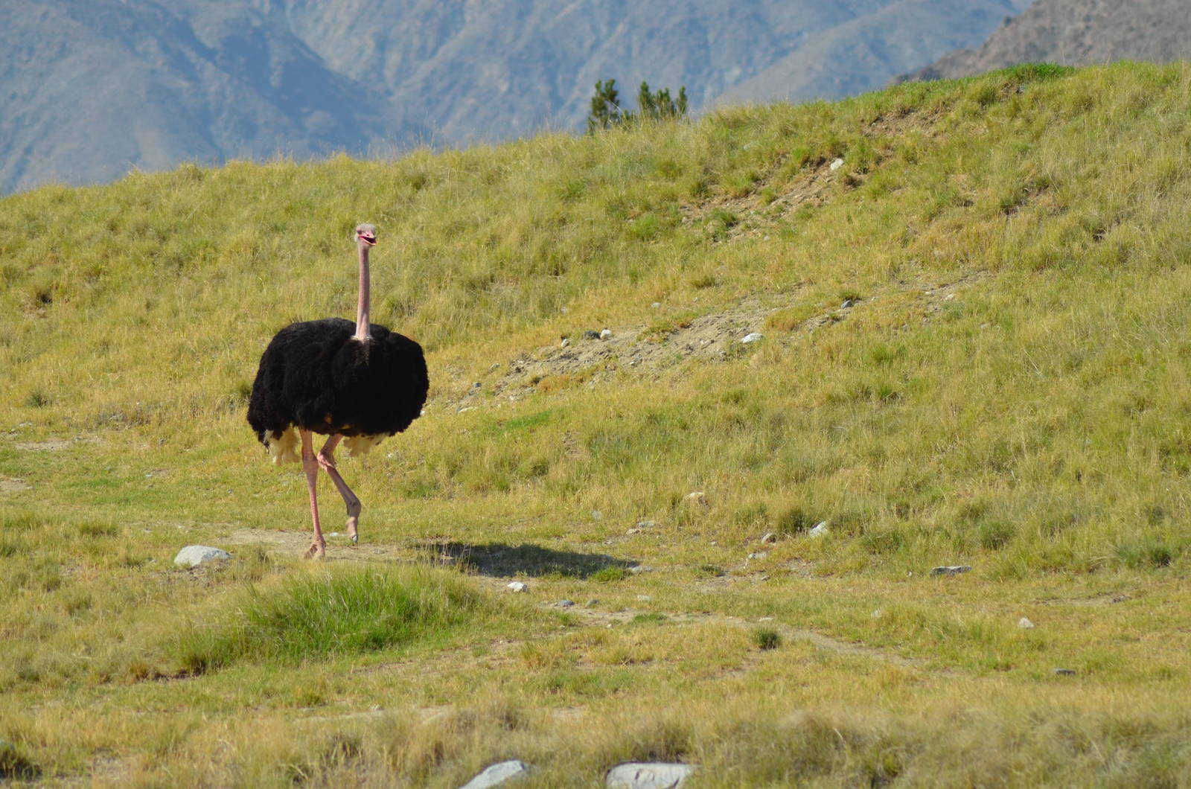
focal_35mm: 300
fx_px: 9905
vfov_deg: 4.6
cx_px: 596
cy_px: 394
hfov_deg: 6.9
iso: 320
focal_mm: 200
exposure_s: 1/2000
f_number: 5.6
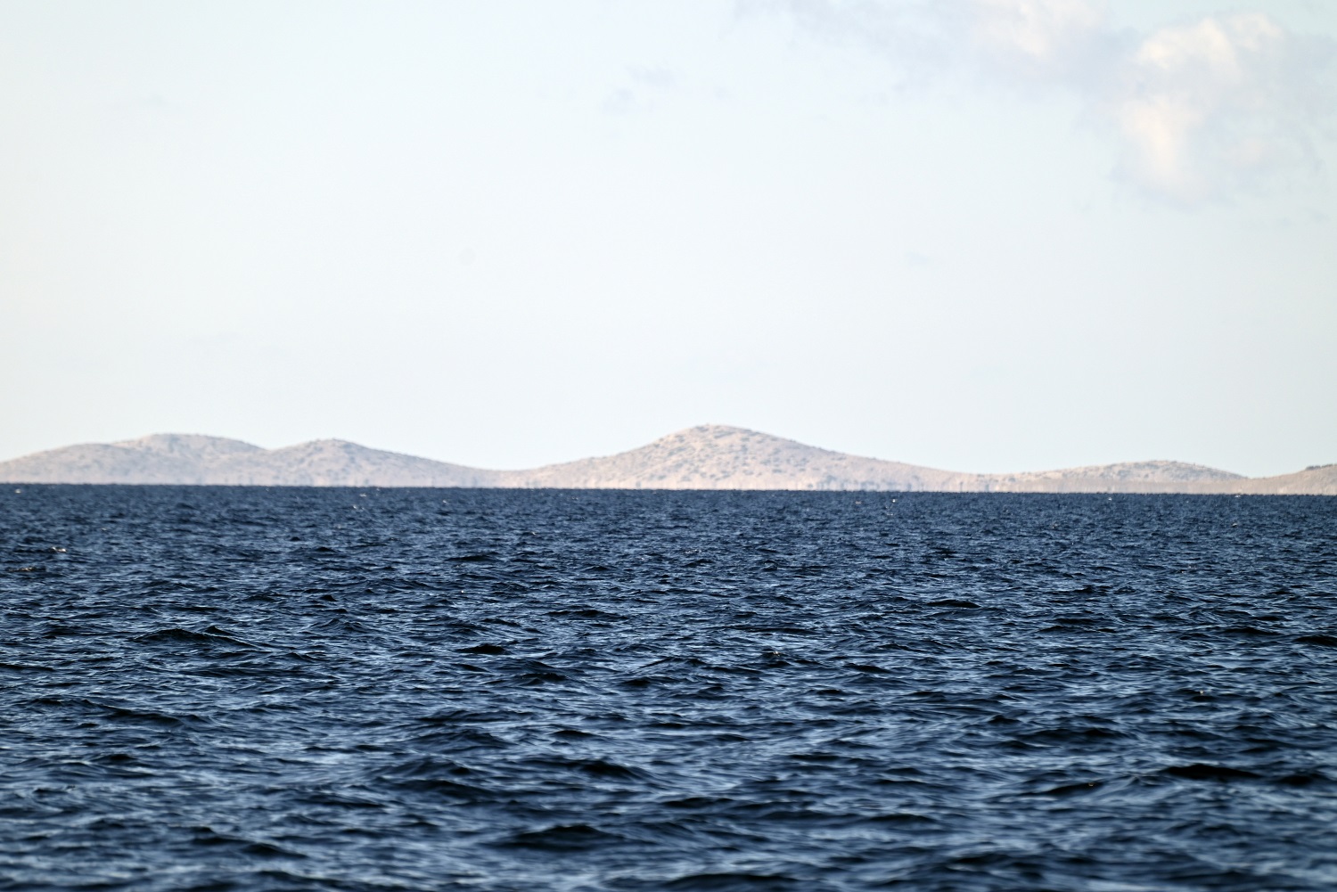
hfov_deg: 6.9
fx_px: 11144
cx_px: 668
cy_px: 446
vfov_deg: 4.6
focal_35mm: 300
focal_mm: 300
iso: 220
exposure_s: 1/1000
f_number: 5.6
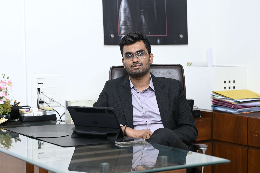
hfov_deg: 23.9
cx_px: 130
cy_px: 86
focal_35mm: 85
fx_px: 614
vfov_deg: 16.1
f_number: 4
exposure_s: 1/160
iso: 400
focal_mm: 85
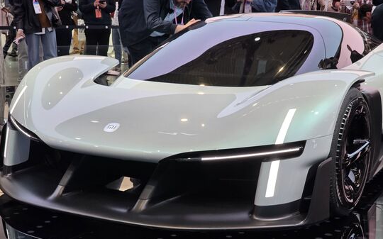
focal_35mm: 74
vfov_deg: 17.6
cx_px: 193
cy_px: 138
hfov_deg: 27.9
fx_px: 772
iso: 200
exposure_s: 1/100
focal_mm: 7.9
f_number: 2.4
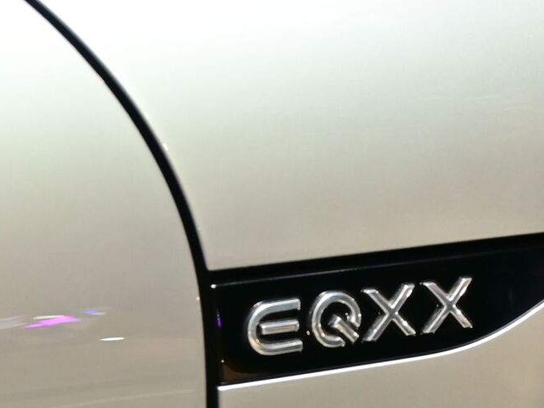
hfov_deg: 17.5
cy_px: 384
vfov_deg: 13.1
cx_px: 409
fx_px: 1762
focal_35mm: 112
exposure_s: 1/40
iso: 900
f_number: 4.5
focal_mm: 26.5
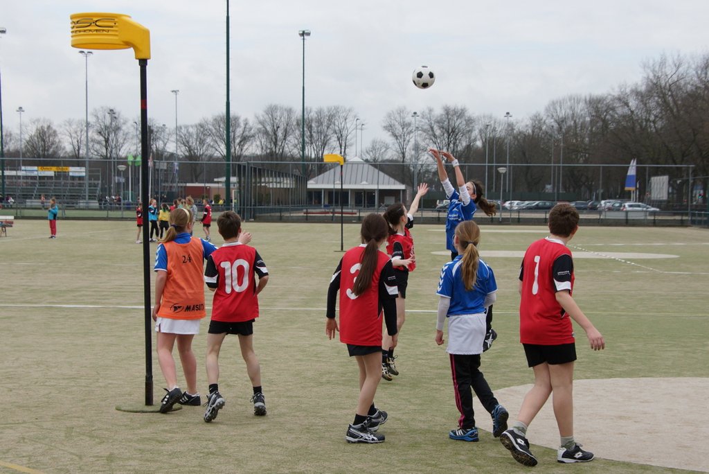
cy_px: 237
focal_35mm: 52
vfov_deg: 25.8
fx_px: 1034
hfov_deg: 37.8
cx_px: 354
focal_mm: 35
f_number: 6.3
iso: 400
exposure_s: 1/1000
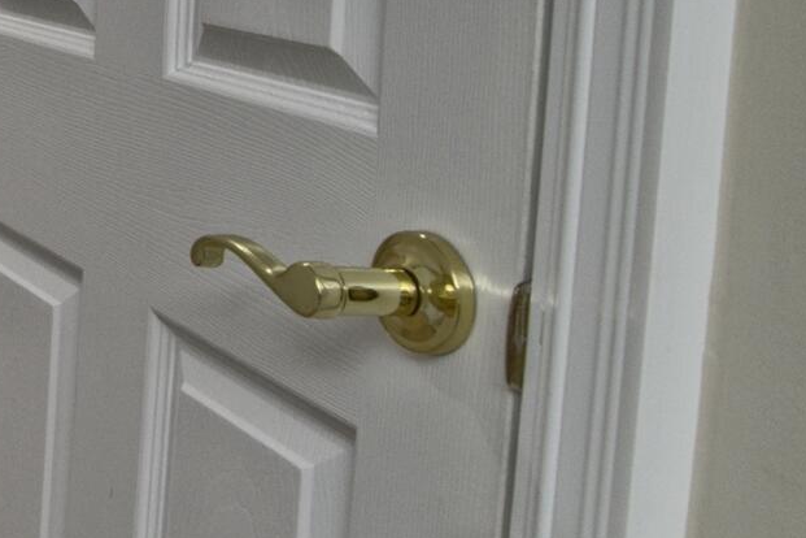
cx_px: -979
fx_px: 1298
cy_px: -16
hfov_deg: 17.0
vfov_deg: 22.4
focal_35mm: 58
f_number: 11
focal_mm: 12
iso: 800
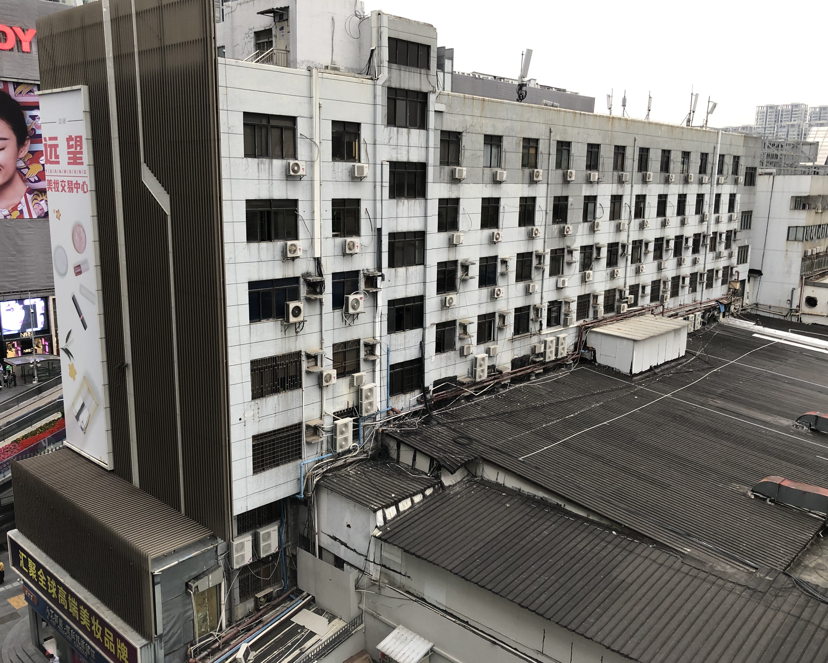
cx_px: 412
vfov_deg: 48.5
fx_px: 735
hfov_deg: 58.8
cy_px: 327
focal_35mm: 30
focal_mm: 4
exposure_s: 1/93
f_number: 1.8
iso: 40
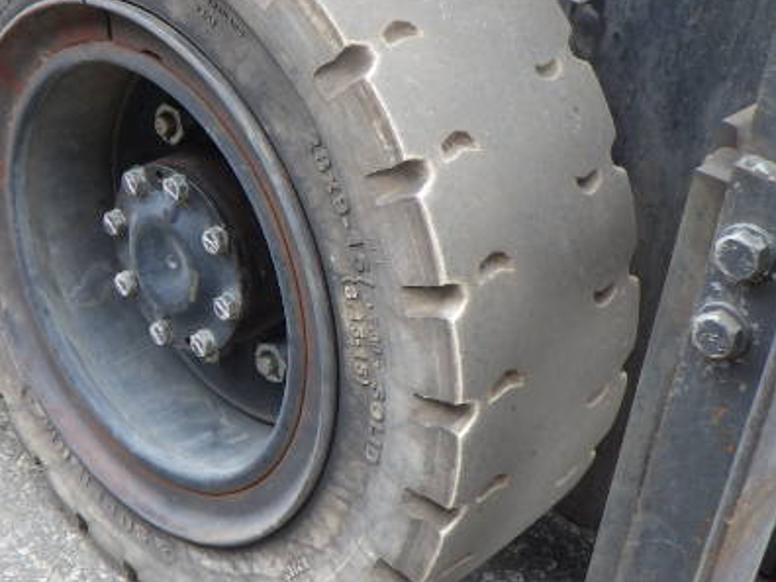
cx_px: 267
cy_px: 239
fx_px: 1233
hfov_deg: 34.6
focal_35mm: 55
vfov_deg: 26.5
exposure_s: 1/80
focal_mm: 6.1
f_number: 3.8
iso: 125
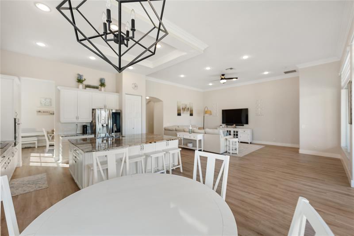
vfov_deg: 81.2
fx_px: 138
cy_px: 118
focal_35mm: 14
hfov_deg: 104.3
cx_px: 177
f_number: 2.2
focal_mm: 14
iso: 500
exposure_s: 1/125
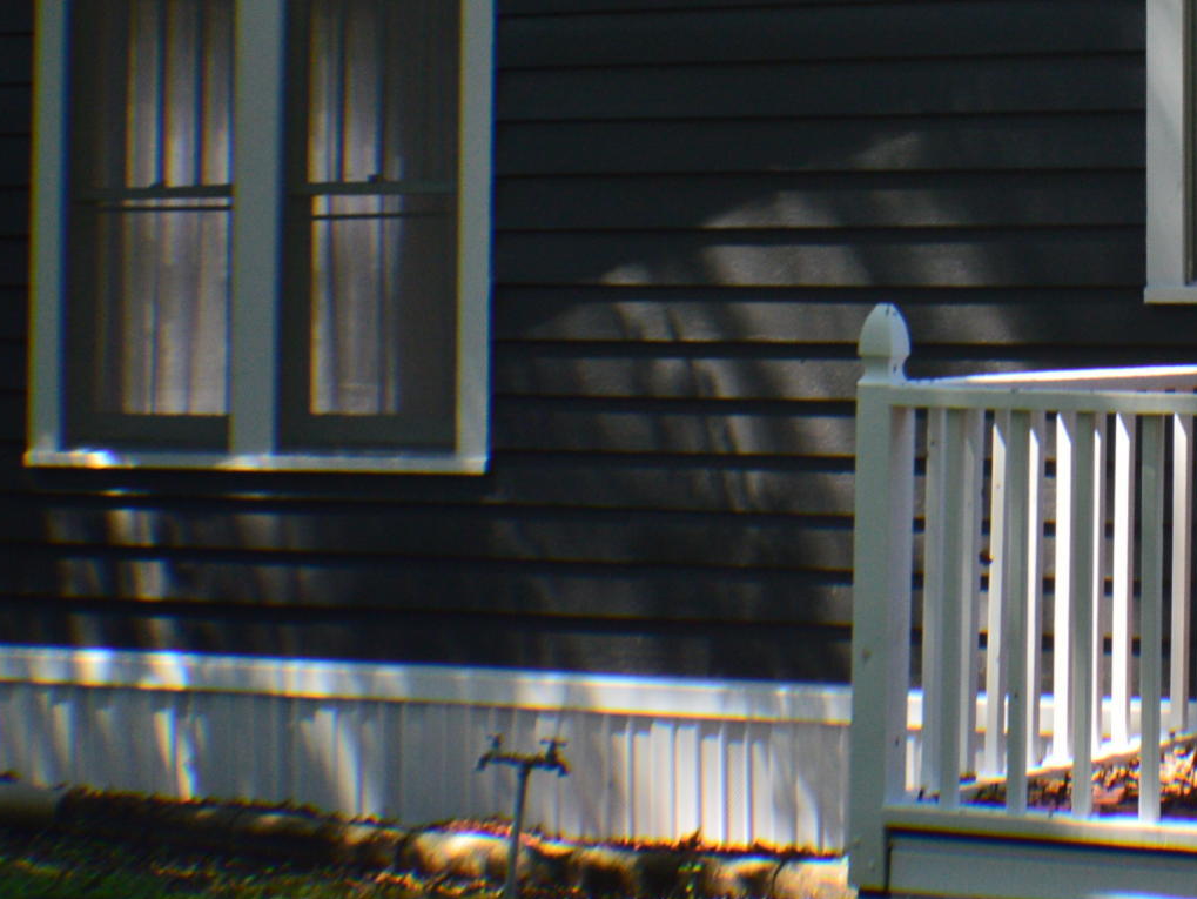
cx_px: 1433
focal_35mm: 148
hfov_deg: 13.0
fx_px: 5134
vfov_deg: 9.9
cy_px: -79
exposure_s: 1/125
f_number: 9
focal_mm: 35
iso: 400
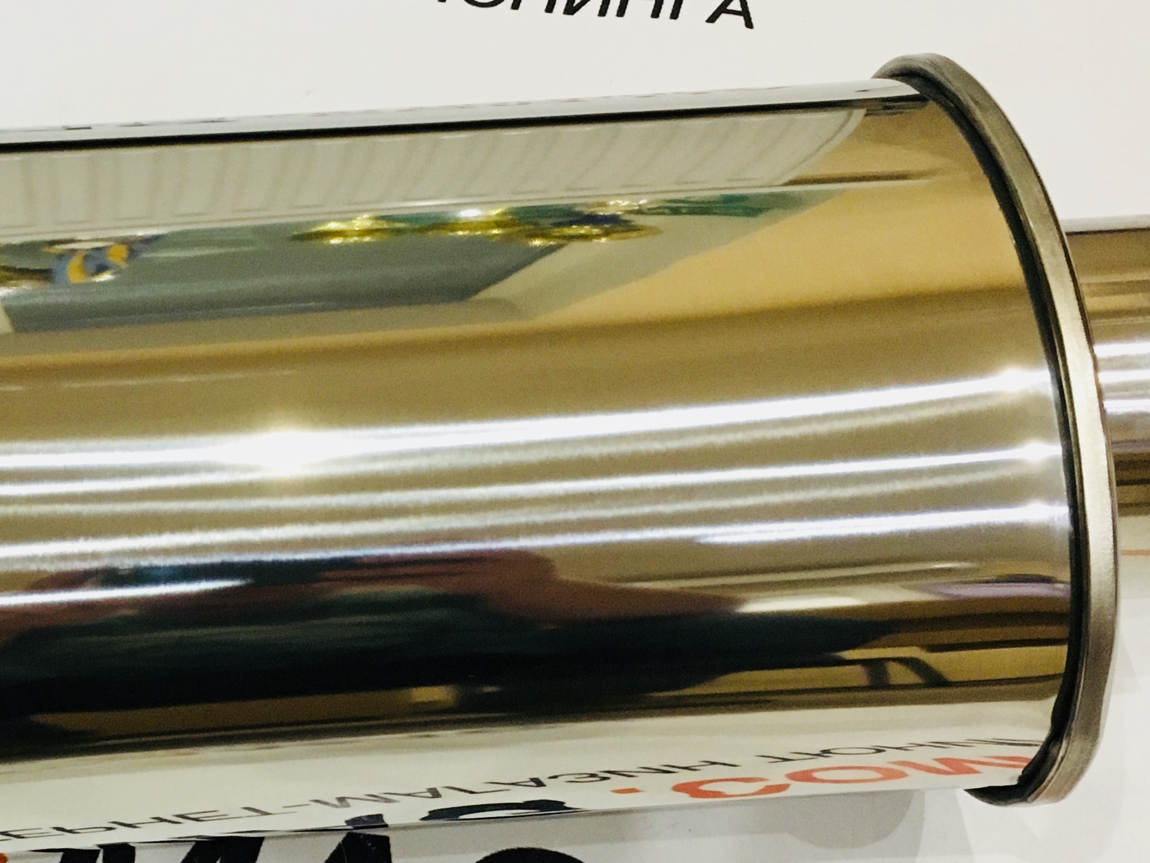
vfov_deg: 23.2
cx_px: 230
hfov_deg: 30.0
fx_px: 2093
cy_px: 521
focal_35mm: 63
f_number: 2.2
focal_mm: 4.15
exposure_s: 1/33
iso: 200
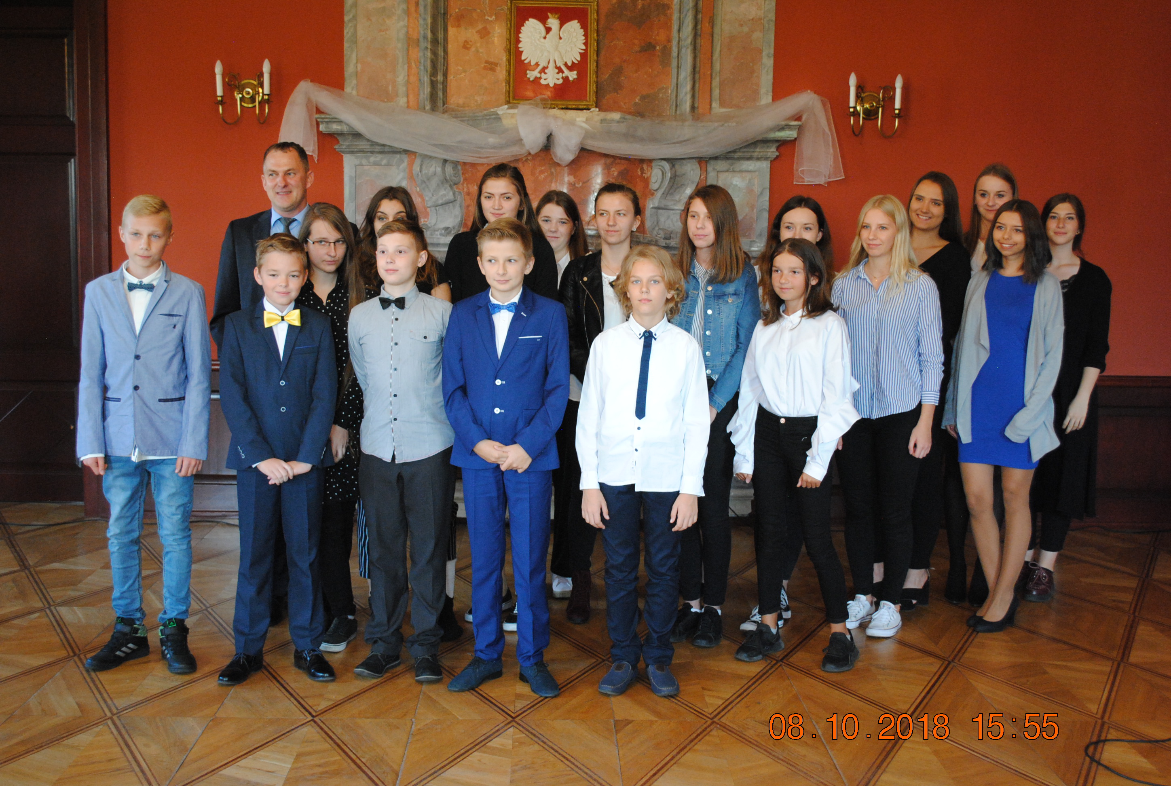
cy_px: 393
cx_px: 586
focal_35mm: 44
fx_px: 1418
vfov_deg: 31.0
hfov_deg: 44.9
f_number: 4.5
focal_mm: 29
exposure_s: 1/30
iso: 900
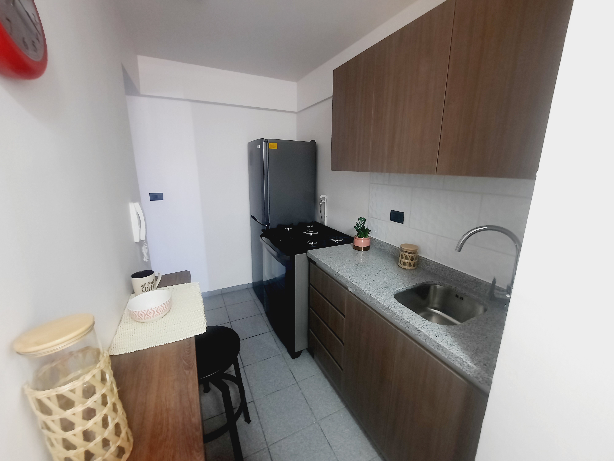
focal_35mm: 13
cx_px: 307
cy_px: 230
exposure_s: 1/14
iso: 160
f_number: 2.2
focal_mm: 1.74
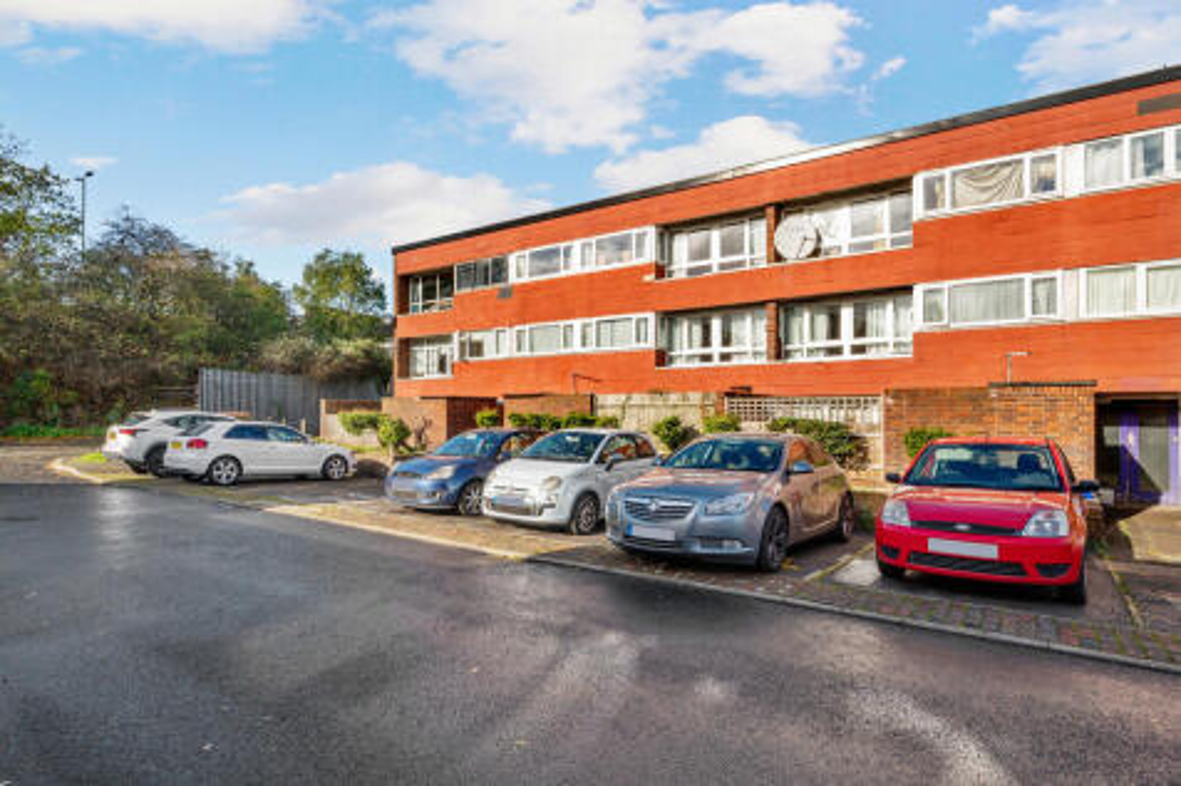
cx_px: 590
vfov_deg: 72.0
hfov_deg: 95.0
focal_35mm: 16
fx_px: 541
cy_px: 393
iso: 250
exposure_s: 1/100
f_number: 16
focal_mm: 16.5
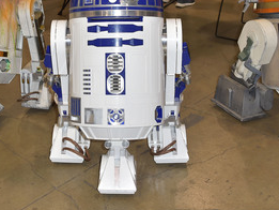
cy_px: 56
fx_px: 468
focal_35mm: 58
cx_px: 142
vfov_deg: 25.0
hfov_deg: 33.2
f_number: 6.3
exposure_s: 1/200
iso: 640
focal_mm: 35
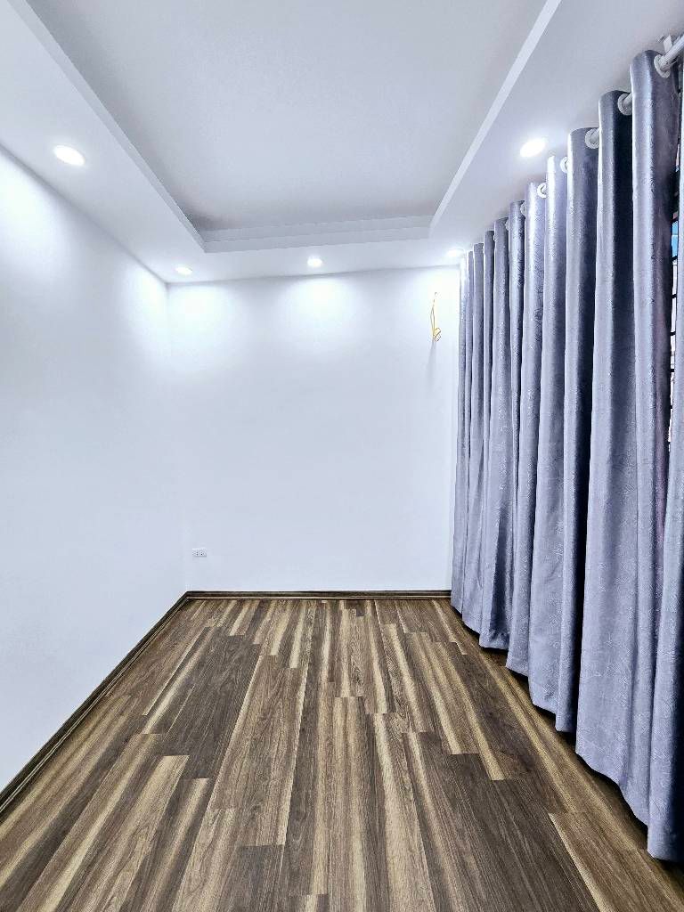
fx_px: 343
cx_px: 342
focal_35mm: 13
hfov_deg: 89.9
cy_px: 456
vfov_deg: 106.2
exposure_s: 1/50
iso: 80
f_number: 2.2
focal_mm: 2.2
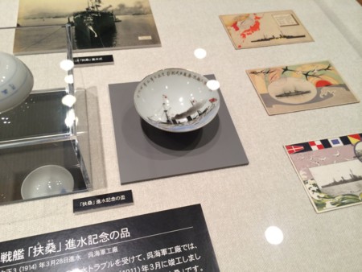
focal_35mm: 30
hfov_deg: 59.9
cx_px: 181
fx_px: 314
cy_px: 136
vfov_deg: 46.8
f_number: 2.2
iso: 100
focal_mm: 4.12
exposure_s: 1/30
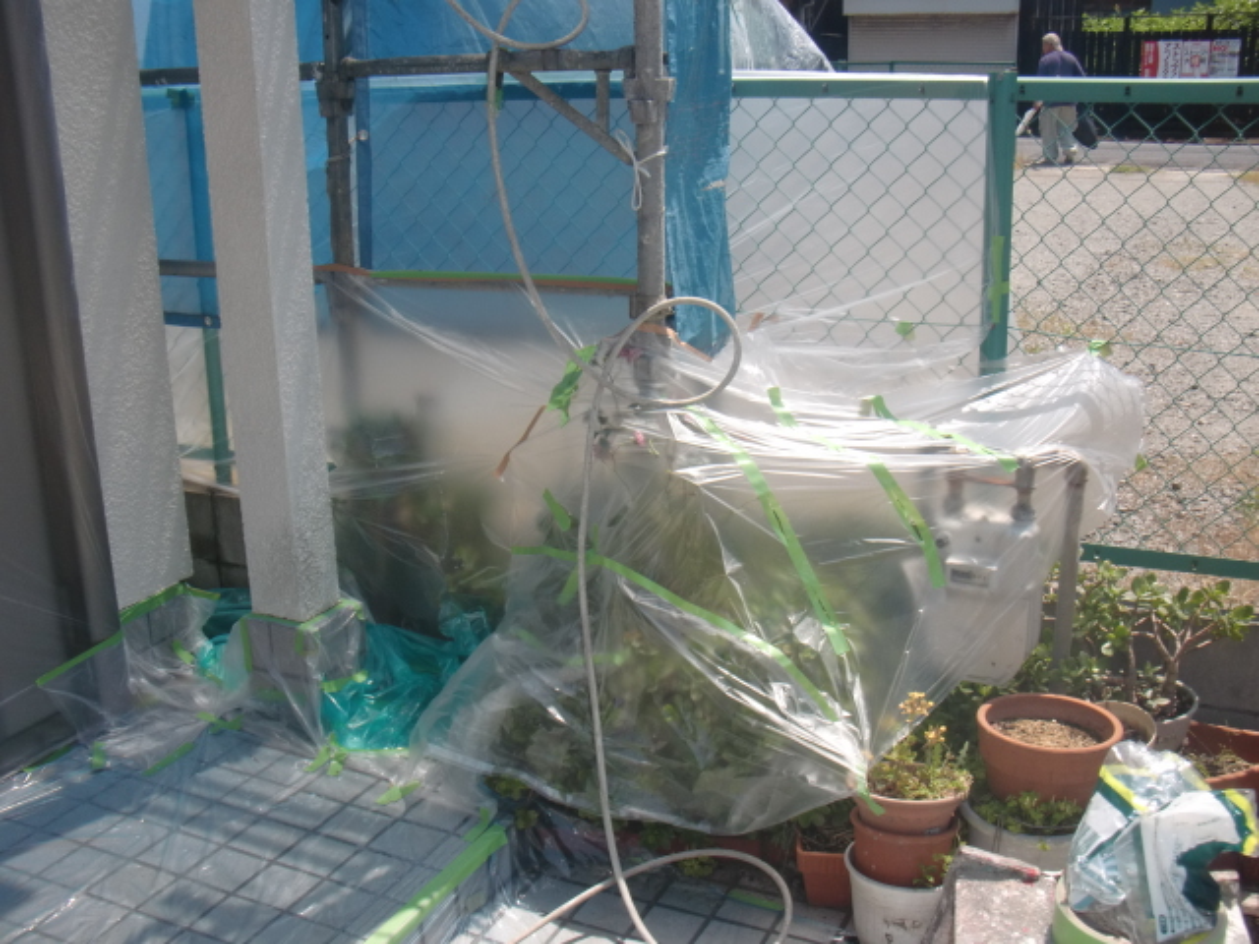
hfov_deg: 49.0
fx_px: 1382
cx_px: 630
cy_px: 472
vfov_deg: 37.7
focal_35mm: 38
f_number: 3.9
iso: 64
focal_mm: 6.66
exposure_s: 1/400
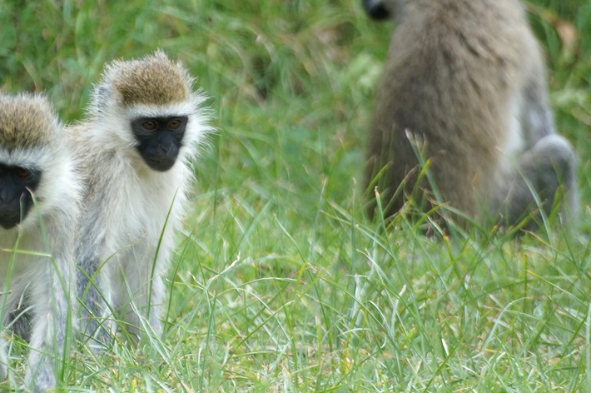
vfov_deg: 1.8
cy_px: 117
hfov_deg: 2.7
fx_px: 12514
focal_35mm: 763
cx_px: 179
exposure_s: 1/500
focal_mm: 300
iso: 800
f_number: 5.6
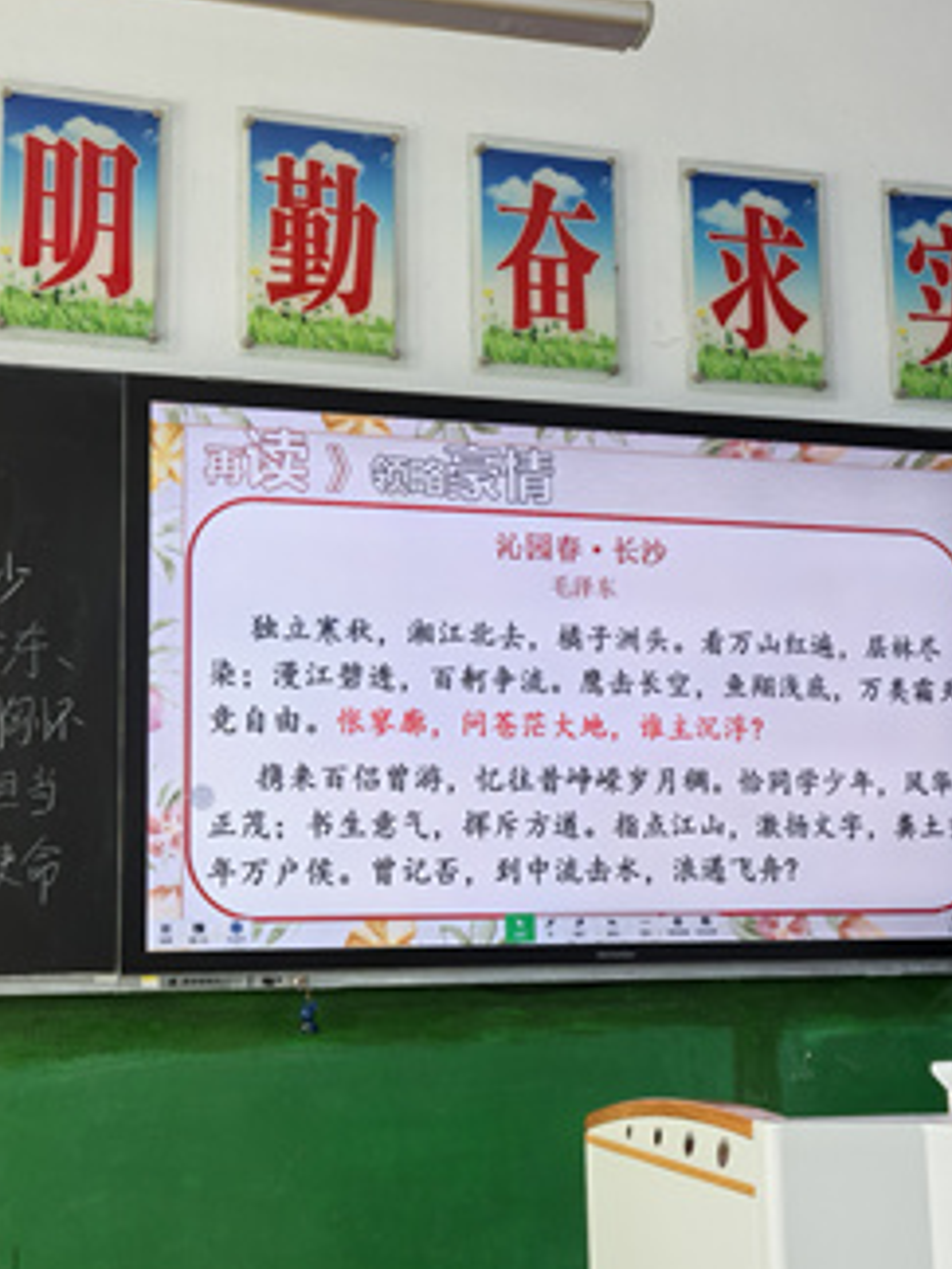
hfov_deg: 29.1
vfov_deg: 38.2
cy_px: 642
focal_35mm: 50
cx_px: 415
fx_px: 1833
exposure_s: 1/103
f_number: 1.8
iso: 50
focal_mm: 5.35
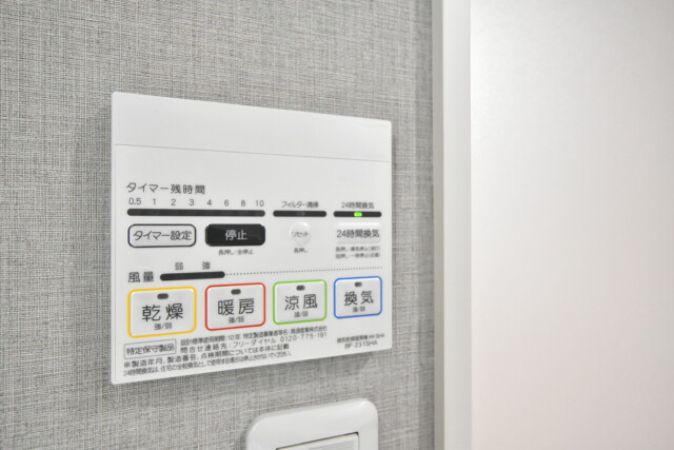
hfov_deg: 81.2
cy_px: 225
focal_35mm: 21
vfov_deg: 59.5
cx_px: 337
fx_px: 393
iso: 6400
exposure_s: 1/160
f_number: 6.3
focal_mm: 14
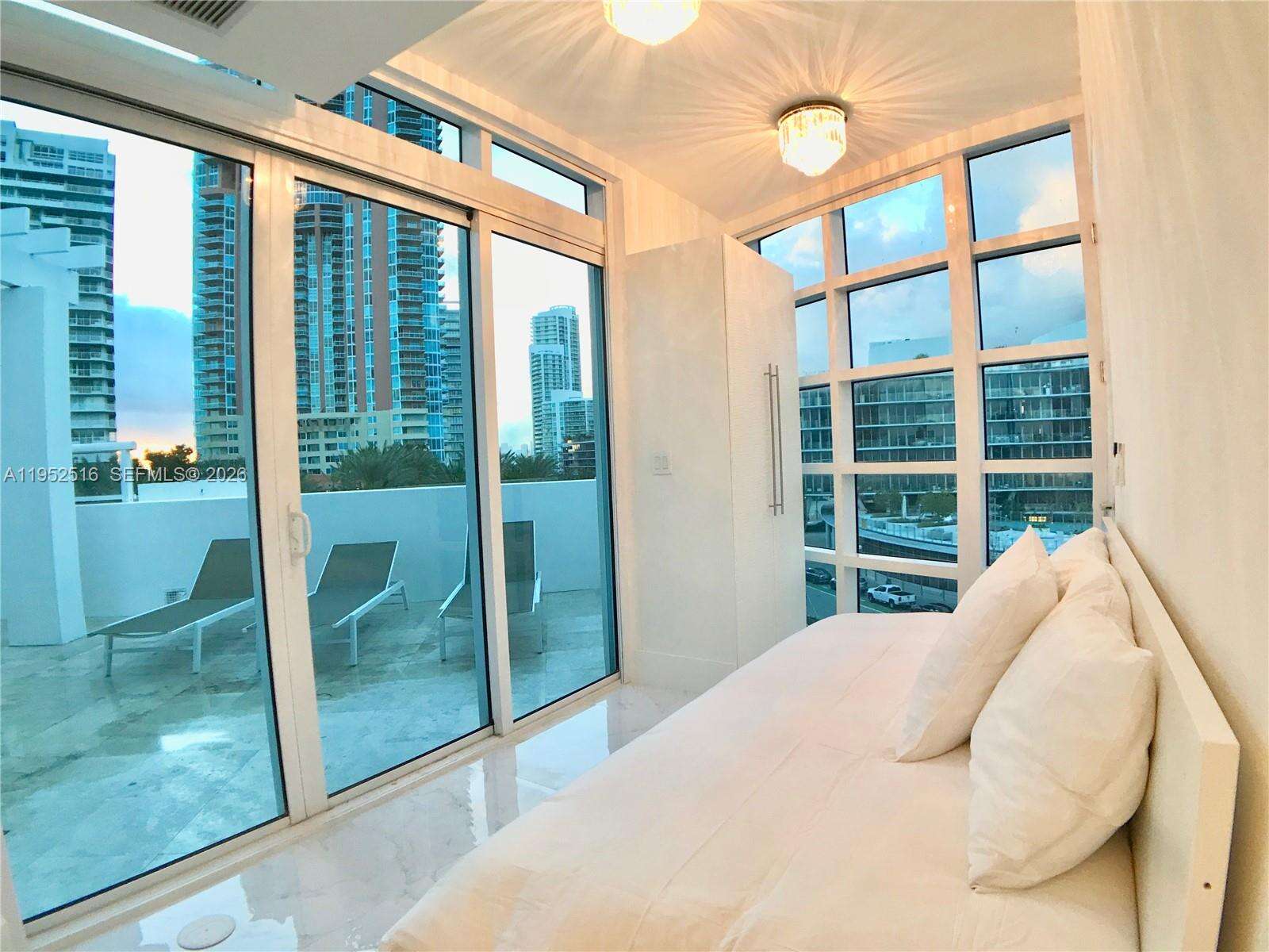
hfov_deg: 63.4
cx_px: 634
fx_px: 1026
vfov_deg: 49.7
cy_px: 476
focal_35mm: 28
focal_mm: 3.99
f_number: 1.8
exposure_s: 1/40
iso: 25
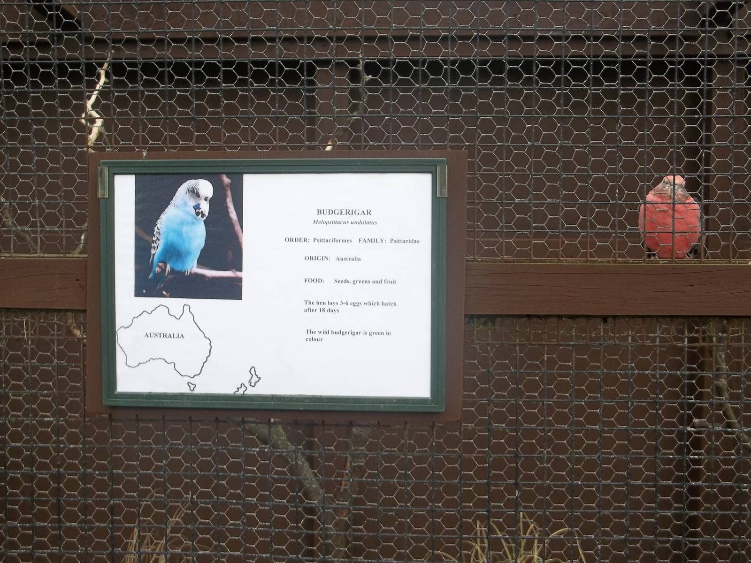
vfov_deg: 31.5
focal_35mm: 46
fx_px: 998
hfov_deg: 41.2
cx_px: 376
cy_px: 282
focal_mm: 8.3
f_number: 3.7
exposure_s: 1/160
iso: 80
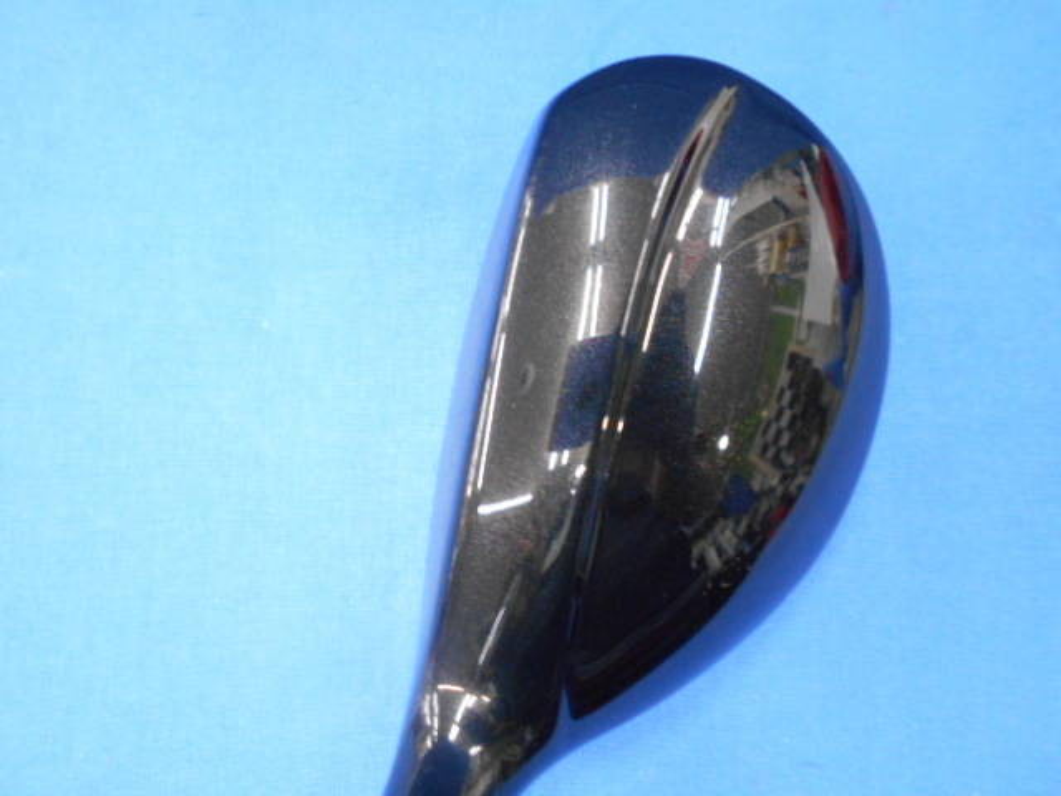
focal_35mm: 26
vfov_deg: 53.1
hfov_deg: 67.3
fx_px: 797
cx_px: 530
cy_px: 398
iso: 400
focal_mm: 4.6
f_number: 3.2
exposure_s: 1/15
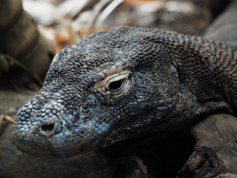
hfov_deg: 7.2
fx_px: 1889
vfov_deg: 5.4
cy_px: 89
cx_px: 104
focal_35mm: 276
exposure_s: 1/160
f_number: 4.5
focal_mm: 170
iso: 1600
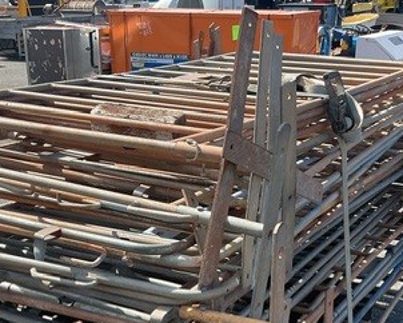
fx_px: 716
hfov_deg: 31.4
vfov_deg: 24.8
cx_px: 196
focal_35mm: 60
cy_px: 275
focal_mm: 3
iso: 16
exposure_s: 1/804
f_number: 1.8
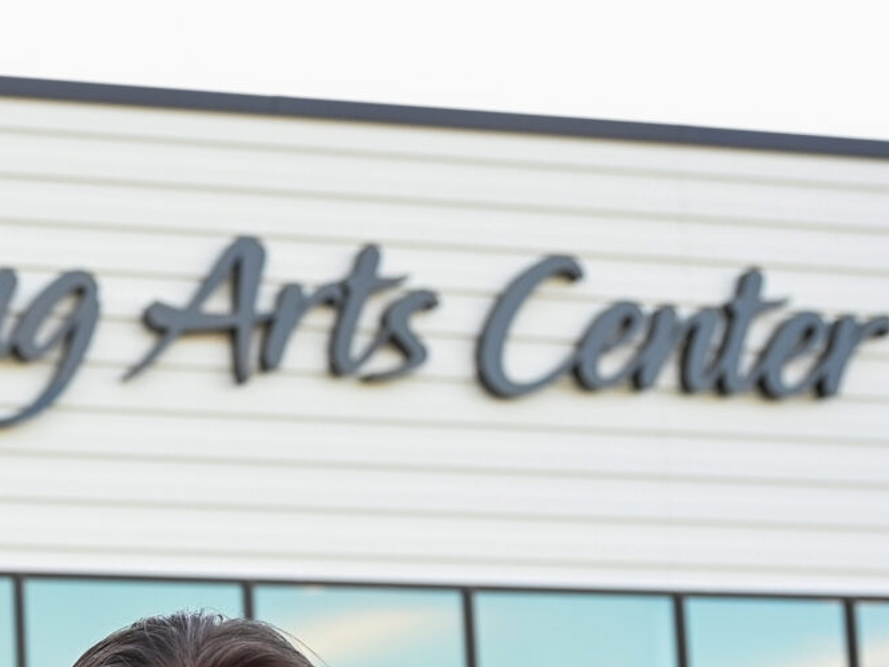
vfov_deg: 12.9
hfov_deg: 16.3
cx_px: -349
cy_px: 749
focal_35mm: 113
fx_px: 2899
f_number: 4.5
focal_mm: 30.5
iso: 640
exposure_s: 1/400
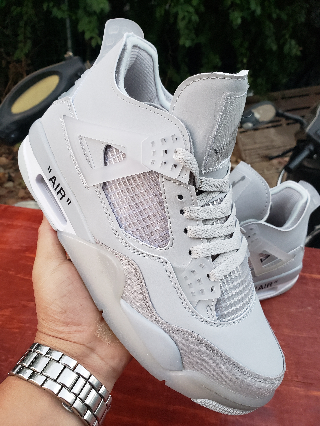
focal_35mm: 26
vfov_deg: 67.3
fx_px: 320
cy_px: 213
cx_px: 160
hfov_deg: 53.1
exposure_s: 1/50
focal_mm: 4.3
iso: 250
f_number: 2.4
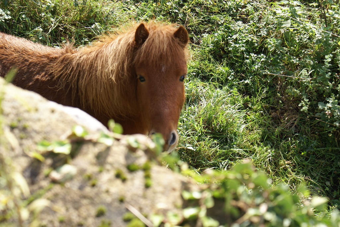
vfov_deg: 15.2
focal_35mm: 90
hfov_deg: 22.6
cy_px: 114
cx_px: 170
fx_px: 851
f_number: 7.1
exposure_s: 1/160
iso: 100
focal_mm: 60
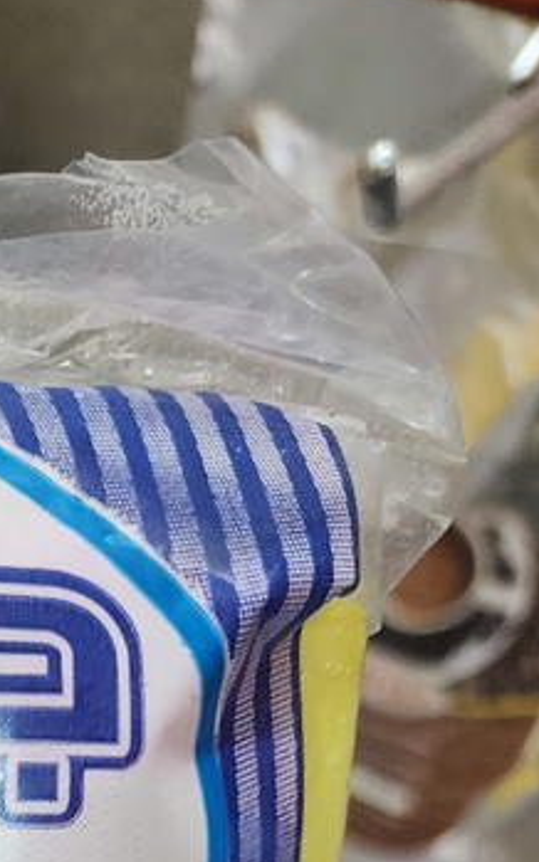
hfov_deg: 12.8
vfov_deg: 18.7
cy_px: 1416
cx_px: -435
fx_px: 2187
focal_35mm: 93
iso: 400
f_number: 1.8
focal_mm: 6.4
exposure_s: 1/100
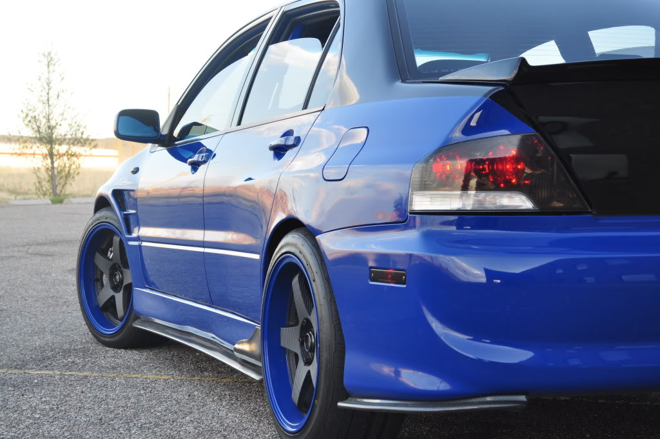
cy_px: 220
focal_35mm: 78
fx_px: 1428
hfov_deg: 26.0
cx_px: 330
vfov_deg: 17.4
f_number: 8
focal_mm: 52
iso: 320
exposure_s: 1/60
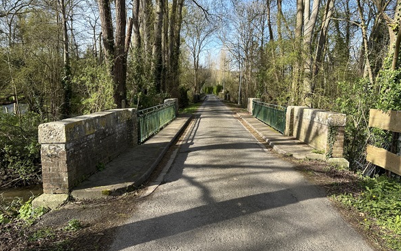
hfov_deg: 70.4
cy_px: 120
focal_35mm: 26
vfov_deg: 47.6
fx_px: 284
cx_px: 202
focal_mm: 6.86
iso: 80
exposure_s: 1/1541
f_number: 1.78
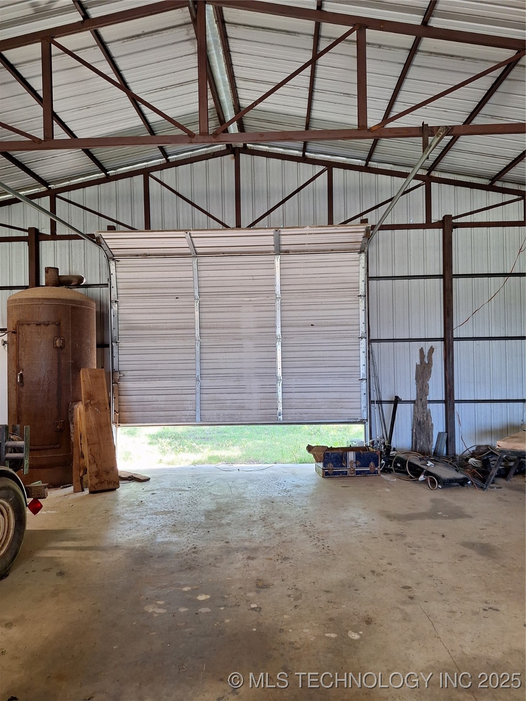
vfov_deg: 73.9
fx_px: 466
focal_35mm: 23
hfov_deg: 58.9
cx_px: 263
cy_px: 350
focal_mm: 5.54
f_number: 1.8
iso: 64
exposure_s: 1/40
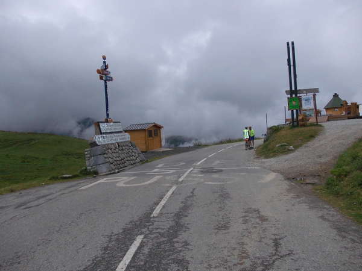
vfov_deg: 49.7
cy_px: 136
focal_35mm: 28
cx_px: 181
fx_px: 293
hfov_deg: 63.4
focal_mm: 4
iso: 80
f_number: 5.4
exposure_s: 1/1000
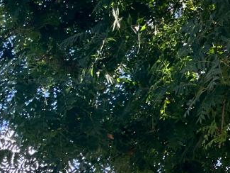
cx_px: 430
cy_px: 295
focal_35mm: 120
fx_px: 798
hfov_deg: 14.3
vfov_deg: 11.6
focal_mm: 5.1
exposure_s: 1/1018
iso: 50
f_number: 1.6
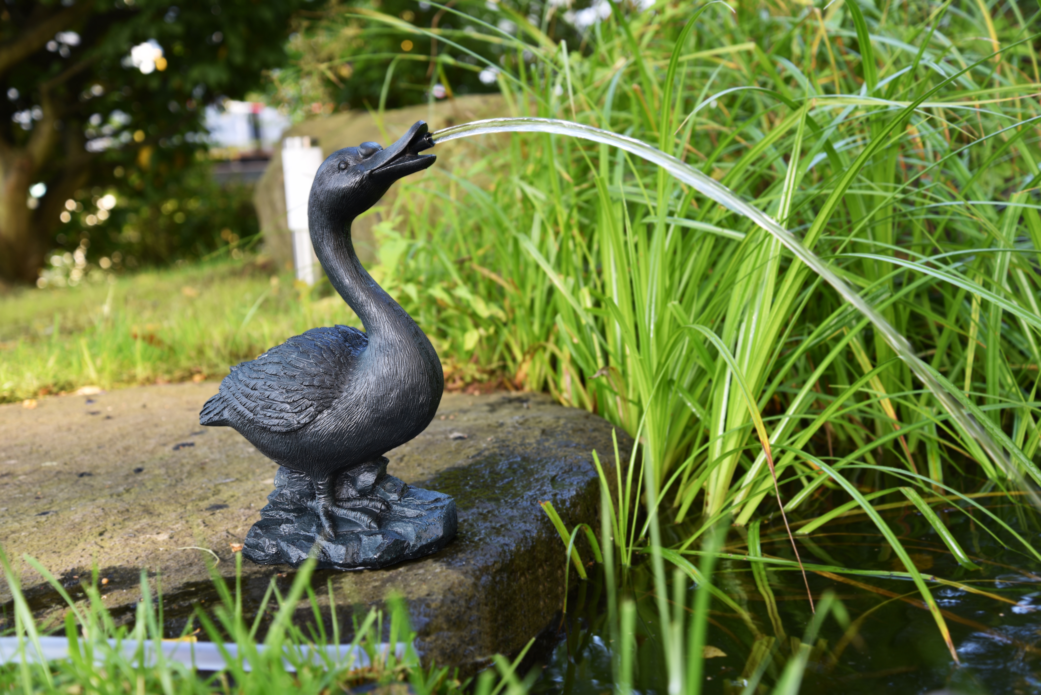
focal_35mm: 48
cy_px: 348
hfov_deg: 41.1
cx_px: 520
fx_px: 1388
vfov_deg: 28.1
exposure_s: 1/30
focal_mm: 48
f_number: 4.2
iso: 80
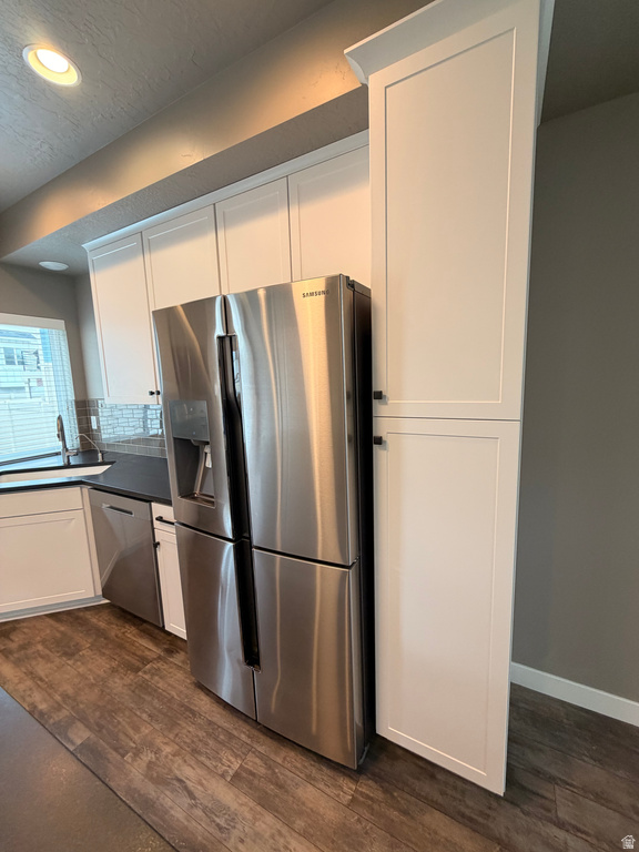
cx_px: 320
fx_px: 345
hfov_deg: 85.7
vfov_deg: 102.1
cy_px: 426
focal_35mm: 14
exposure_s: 1/60
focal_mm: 2.22
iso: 160
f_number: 2.2
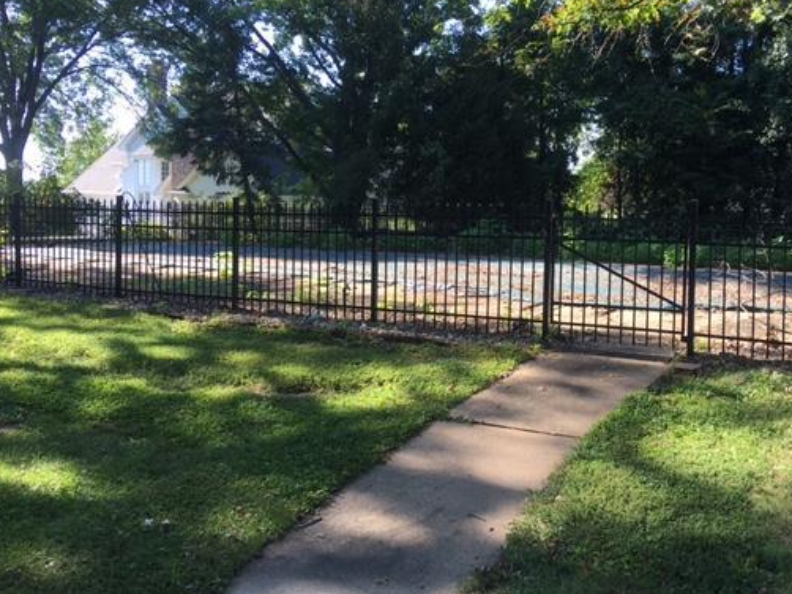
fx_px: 846
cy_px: 284
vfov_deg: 38.6
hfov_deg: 50.0
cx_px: 448
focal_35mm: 37
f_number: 2.2
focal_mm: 4.15
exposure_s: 1/222
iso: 25
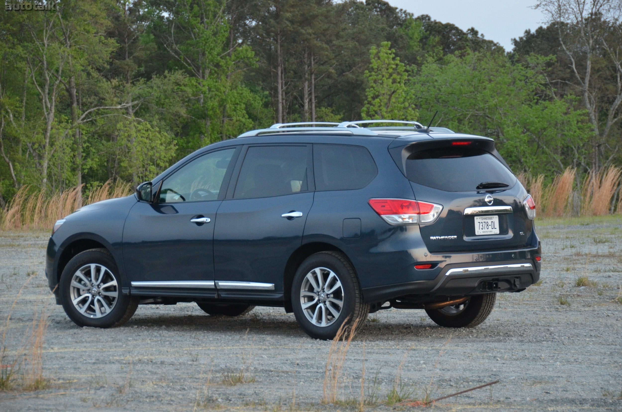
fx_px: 2328
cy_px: 206
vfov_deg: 10.1
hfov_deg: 15.2
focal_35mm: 135
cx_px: 311
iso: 1600
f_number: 5.3
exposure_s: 1/30
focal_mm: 90
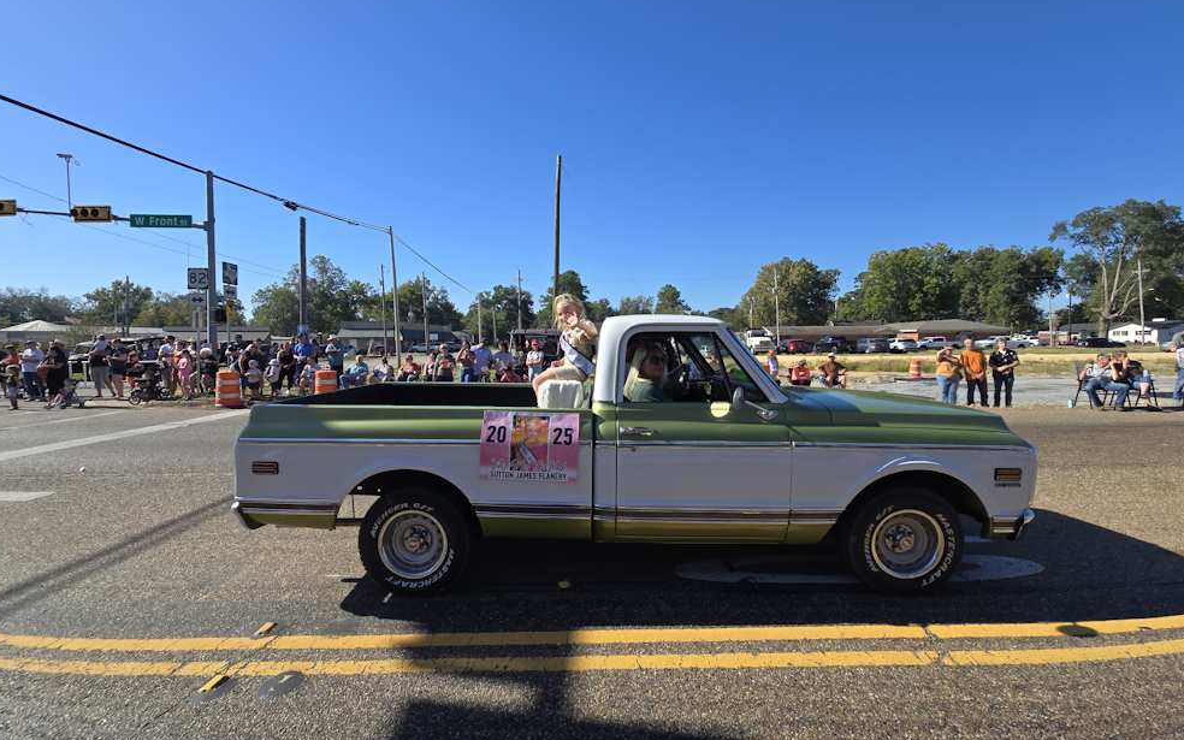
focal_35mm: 14
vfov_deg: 78.6
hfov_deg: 105.3
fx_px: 452
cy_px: 359
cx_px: 591
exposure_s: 1/2000
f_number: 2.2
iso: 50
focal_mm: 2.2
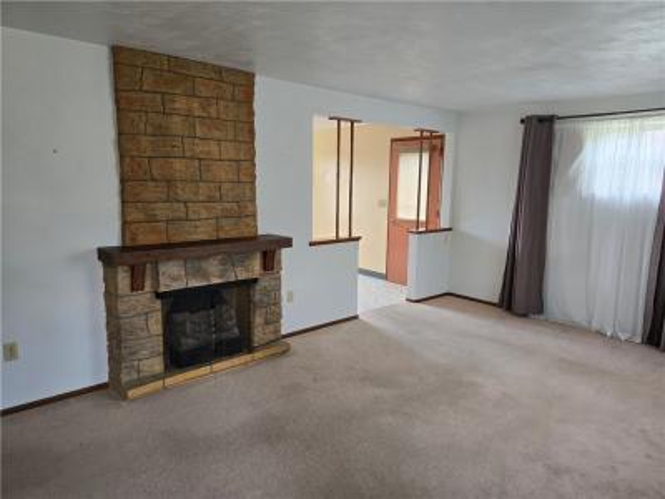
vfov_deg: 58.9
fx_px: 442
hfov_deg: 73.9
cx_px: 332
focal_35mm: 23
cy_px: 250
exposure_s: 1/180
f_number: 1.7
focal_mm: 6.3
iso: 200
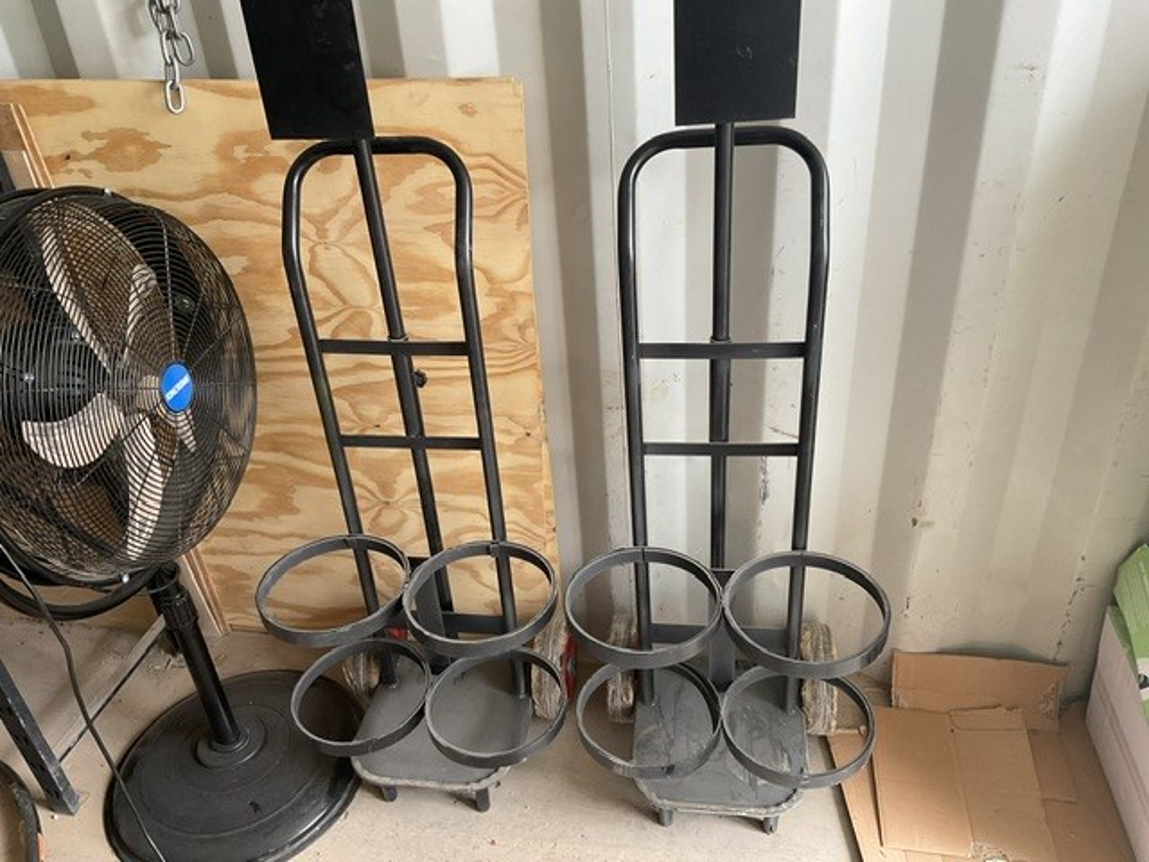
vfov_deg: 48.2
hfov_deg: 61.7
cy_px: 431
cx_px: 574
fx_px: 963
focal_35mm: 29
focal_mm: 3
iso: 50
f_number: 1.8
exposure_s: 1/50
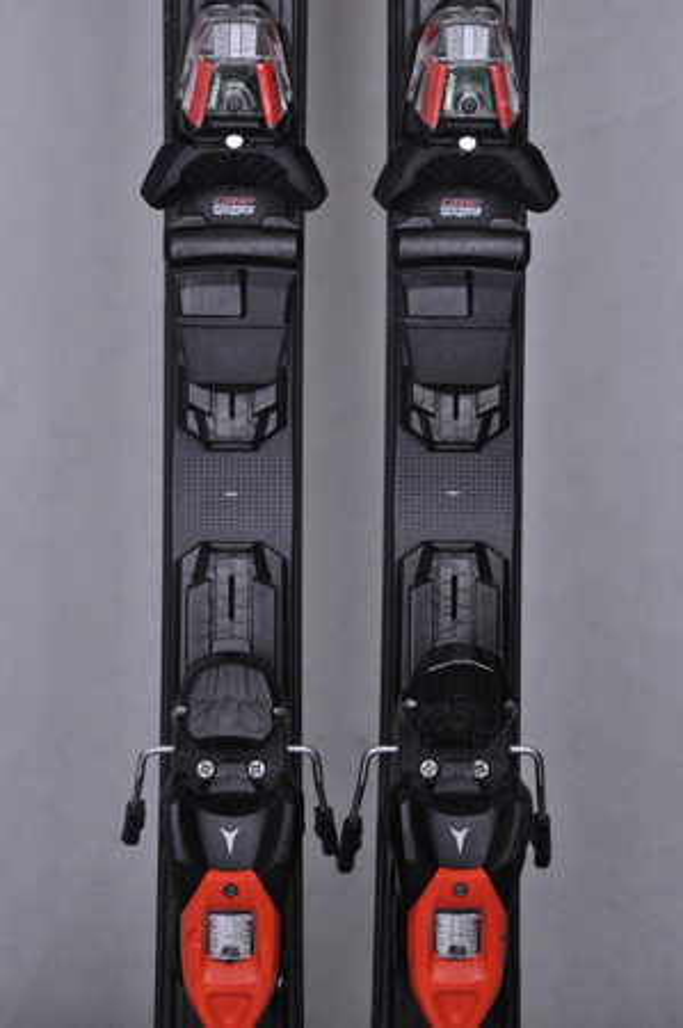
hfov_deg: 12.2
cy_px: 514
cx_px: 342
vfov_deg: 18.2
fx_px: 3209
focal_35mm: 112
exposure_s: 1/125
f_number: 9.5
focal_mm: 75
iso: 3200
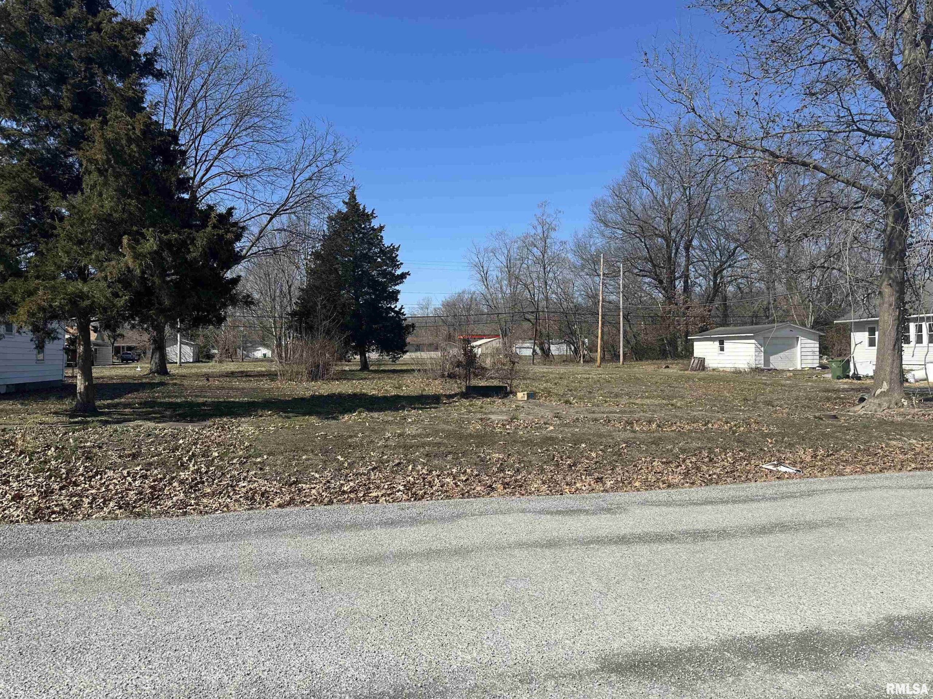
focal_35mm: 24
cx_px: 466
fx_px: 647
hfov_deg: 71.6
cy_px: 350
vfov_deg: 56.8
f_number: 1.78
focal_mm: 6.86
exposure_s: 1/5000
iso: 80
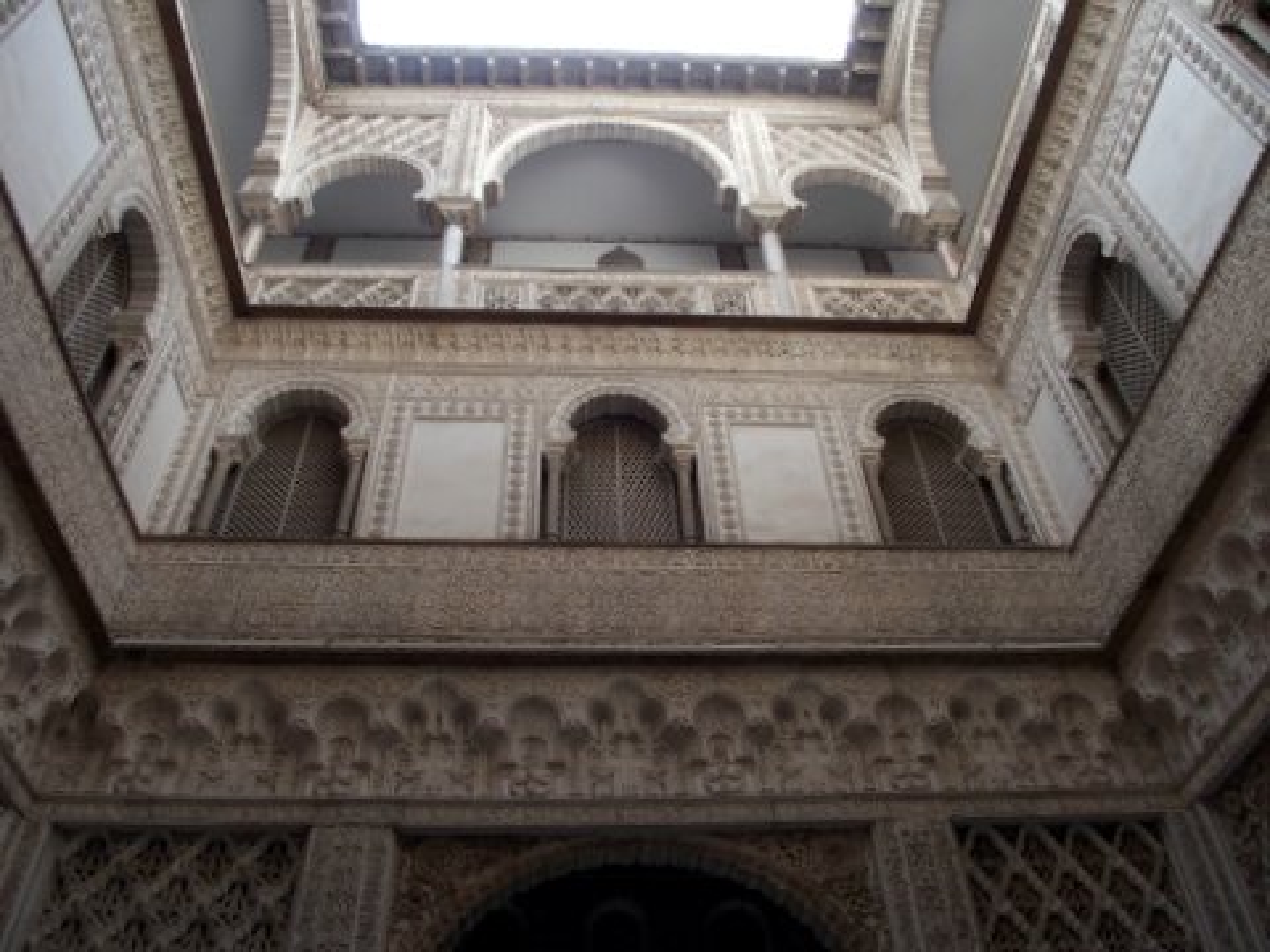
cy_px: 476
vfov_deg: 49.7
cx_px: 635
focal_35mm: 28
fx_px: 1027
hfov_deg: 63.4
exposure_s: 1/125
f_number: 3.2
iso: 100
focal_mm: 6
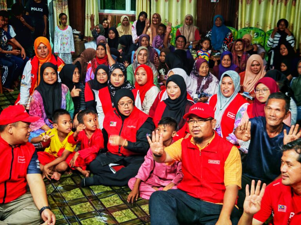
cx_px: 150
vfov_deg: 30.3
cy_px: 112
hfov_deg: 39.7
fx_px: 417
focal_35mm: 48
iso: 250
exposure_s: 1/50
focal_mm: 6.83
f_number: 1.4
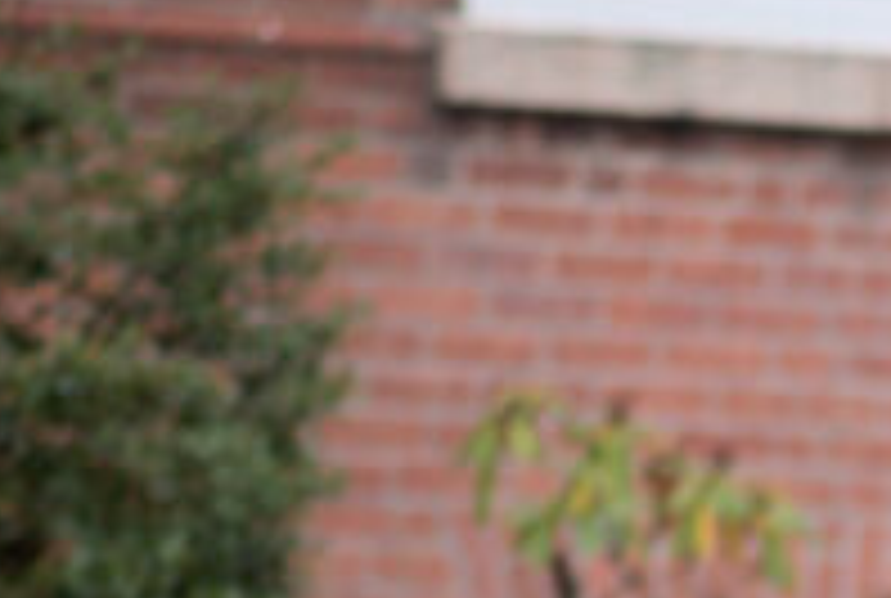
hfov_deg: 6.2
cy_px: 1117
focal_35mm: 329
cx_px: 1260
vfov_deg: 4.2
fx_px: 8161
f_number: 2
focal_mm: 85
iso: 160
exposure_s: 1/640
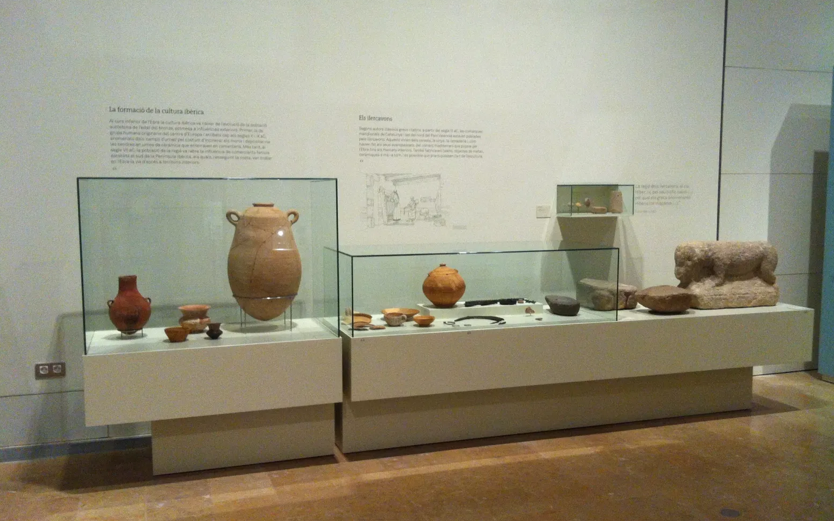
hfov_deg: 51.5
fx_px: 864
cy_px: 264
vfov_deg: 33.6
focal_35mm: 38
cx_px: 412
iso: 250
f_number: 2.8
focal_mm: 3.85
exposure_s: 1/17
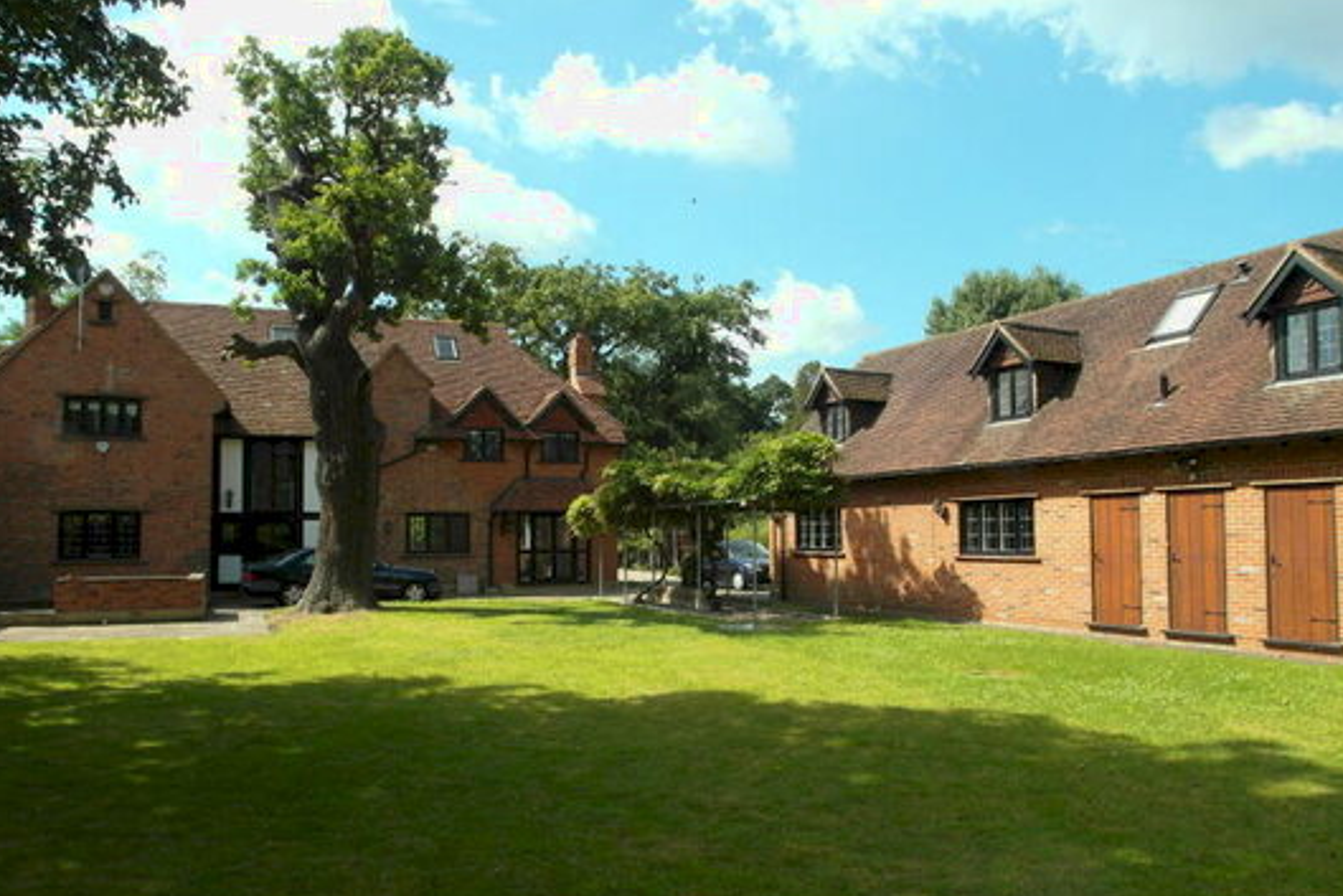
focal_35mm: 33
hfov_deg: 57.2
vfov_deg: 40.0
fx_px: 1231
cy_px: 458
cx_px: 673
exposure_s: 1/350
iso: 80
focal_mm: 5.2
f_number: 3.9
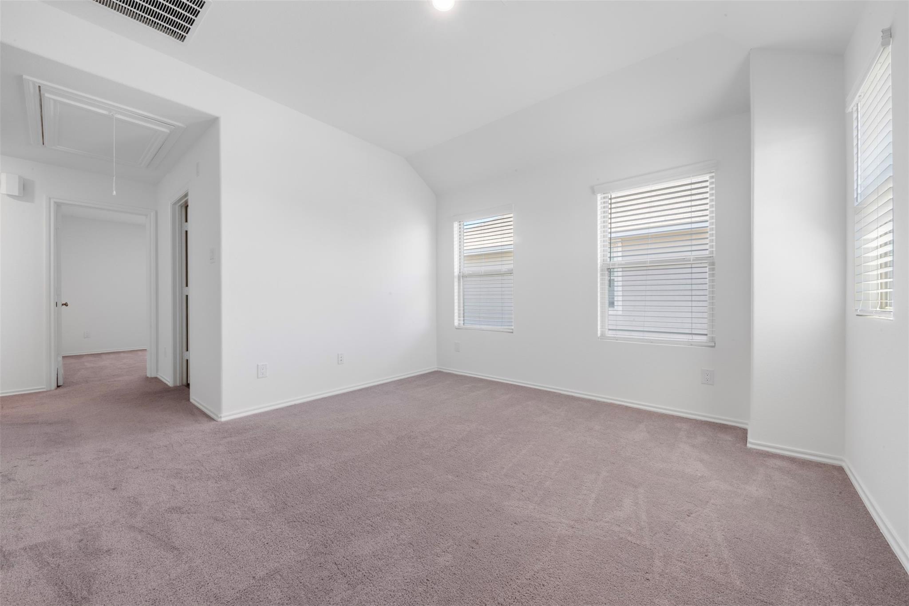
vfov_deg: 85.4
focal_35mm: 13
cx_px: 454
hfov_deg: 108.3
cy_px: 303
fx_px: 328
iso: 250
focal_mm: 13
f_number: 9
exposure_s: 1
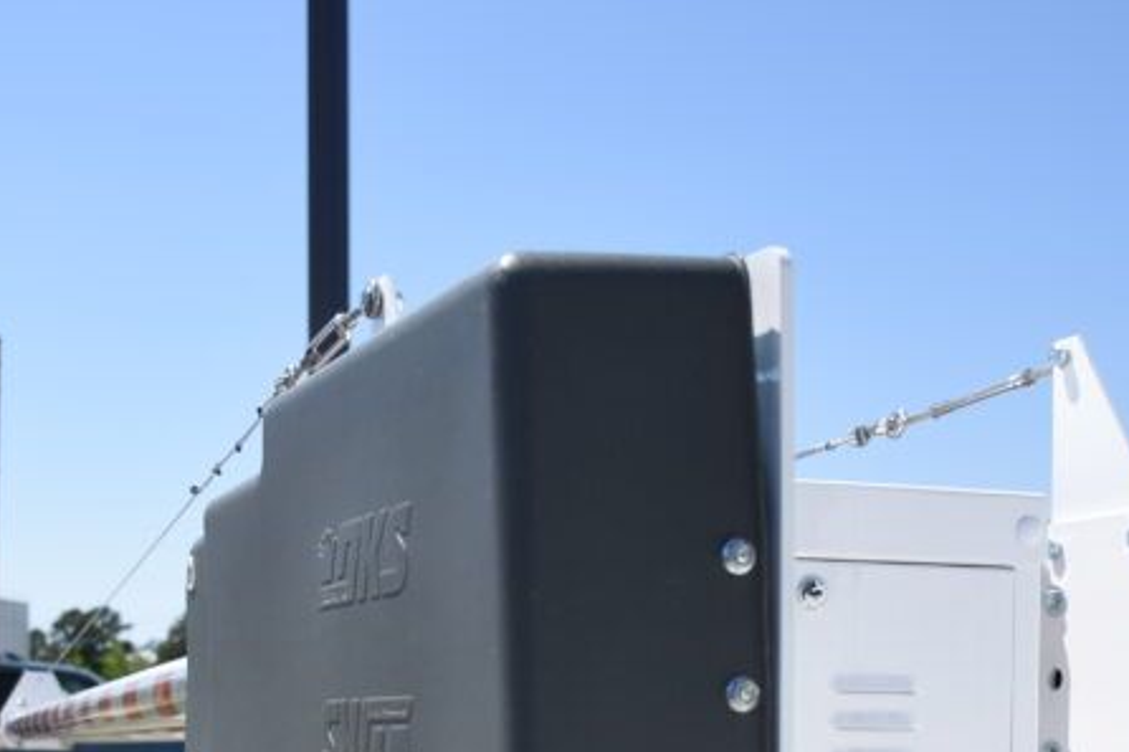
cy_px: 736
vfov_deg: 21.2
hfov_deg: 32.0
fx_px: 1944
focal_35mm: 62
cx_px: 342
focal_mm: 18
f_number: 3.5
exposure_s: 1/5000
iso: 400
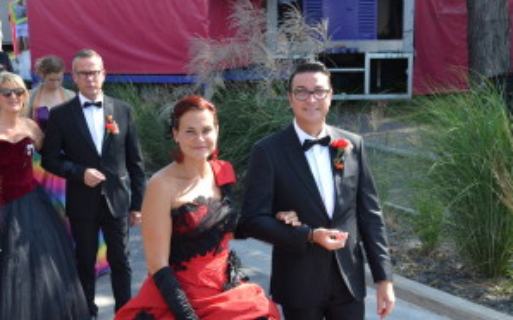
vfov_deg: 19.9
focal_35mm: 64
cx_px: 263
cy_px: 292
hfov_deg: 32.0
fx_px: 894
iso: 125
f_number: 5.6
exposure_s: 1/125
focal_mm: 26
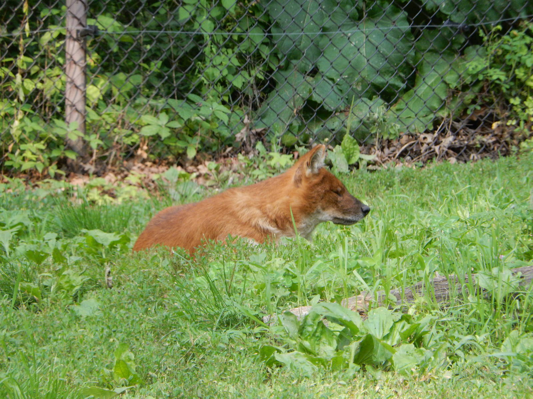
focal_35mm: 383
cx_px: 266
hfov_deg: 5.2
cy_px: 200
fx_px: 5897
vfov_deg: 3.9
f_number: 6.2
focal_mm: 68.7
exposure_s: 1/60
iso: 280
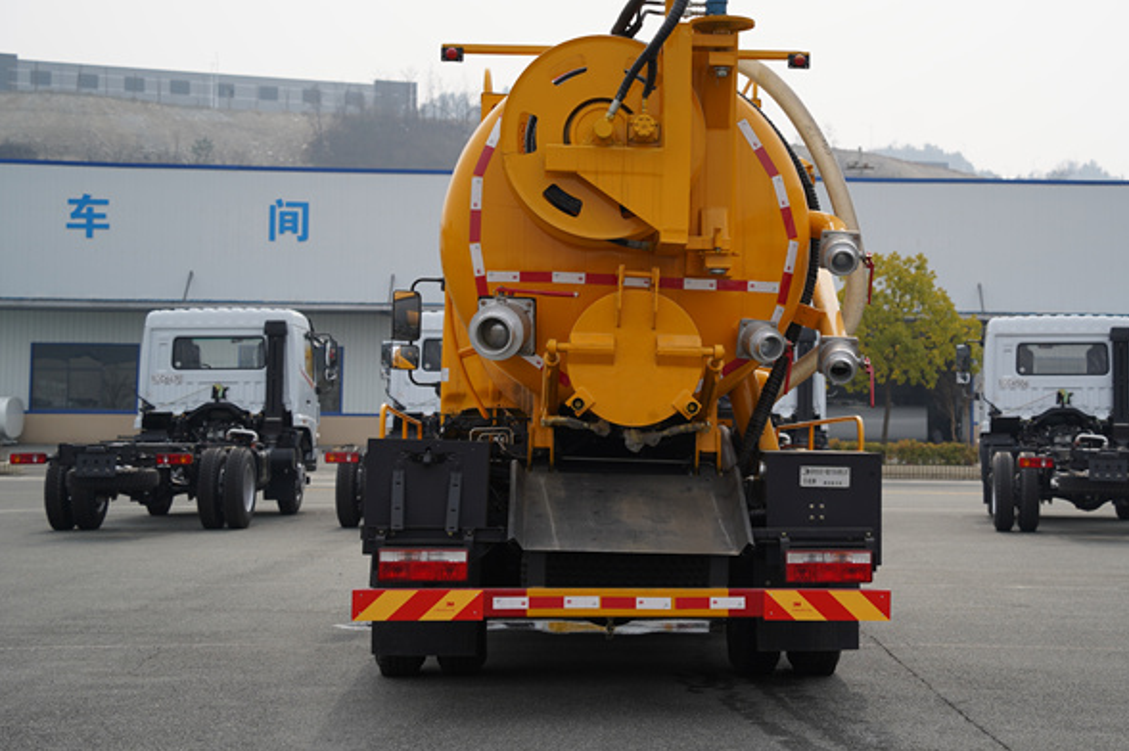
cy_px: 302
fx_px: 2257
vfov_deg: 18.9
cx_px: 688
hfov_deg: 28.0
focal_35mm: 72
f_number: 3.5
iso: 100
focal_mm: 53
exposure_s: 1/800
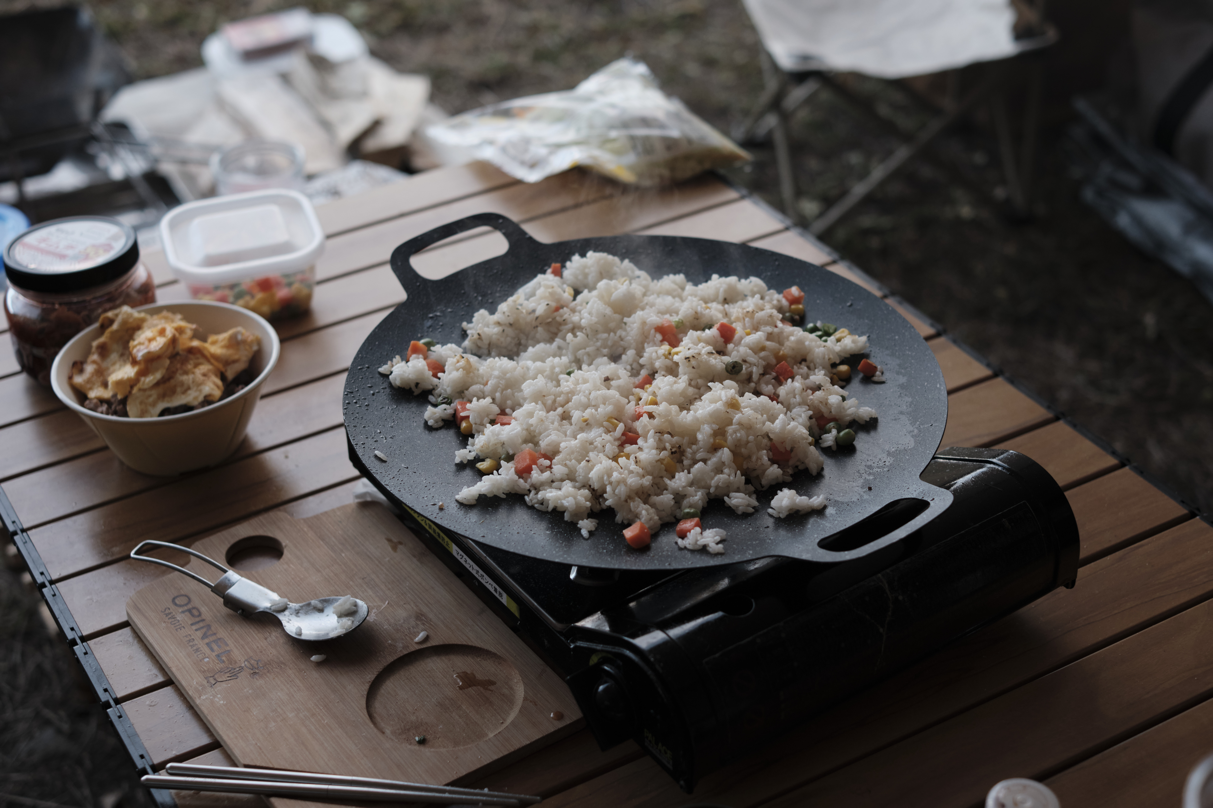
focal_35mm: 53
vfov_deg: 25.5
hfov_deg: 37.5
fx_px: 1786
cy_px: 404
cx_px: 606
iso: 500
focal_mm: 35
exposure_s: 1/60
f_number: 2.8
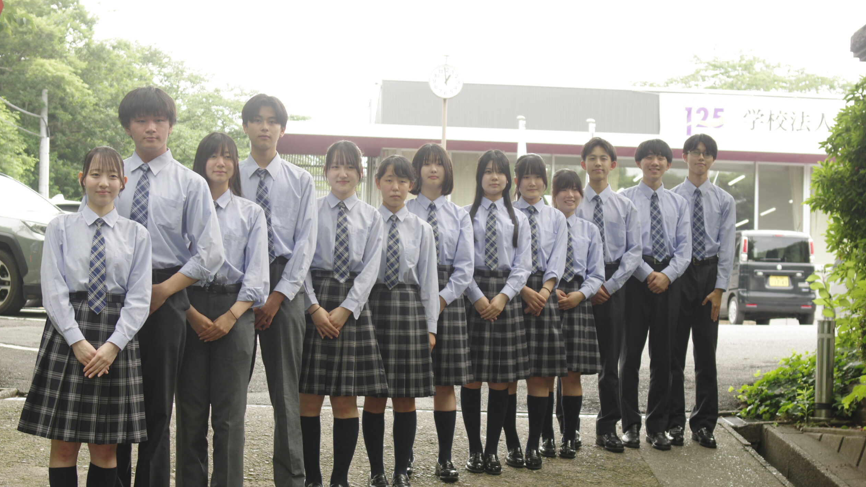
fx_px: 1562
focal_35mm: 68
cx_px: 436
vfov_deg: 17.7
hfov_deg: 31.0
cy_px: 286
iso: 200
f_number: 4.5
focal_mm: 43
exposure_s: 1/80
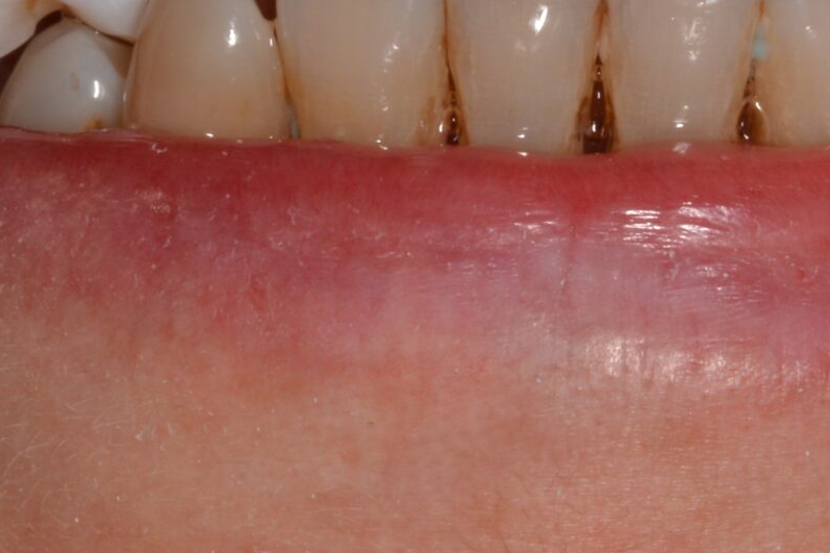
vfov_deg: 4.0
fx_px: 7998
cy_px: 61
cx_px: 569
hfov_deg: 5.9
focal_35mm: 347
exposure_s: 1/200
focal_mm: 90
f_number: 32
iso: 160
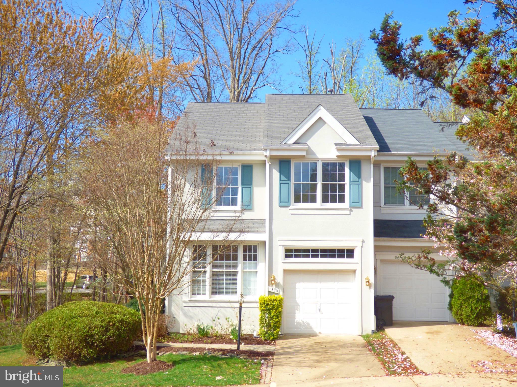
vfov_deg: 30.3
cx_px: 258
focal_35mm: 48
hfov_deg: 39.7
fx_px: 717
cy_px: 194
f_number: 3.8
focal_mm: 8.68
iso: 100
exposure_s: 1/500
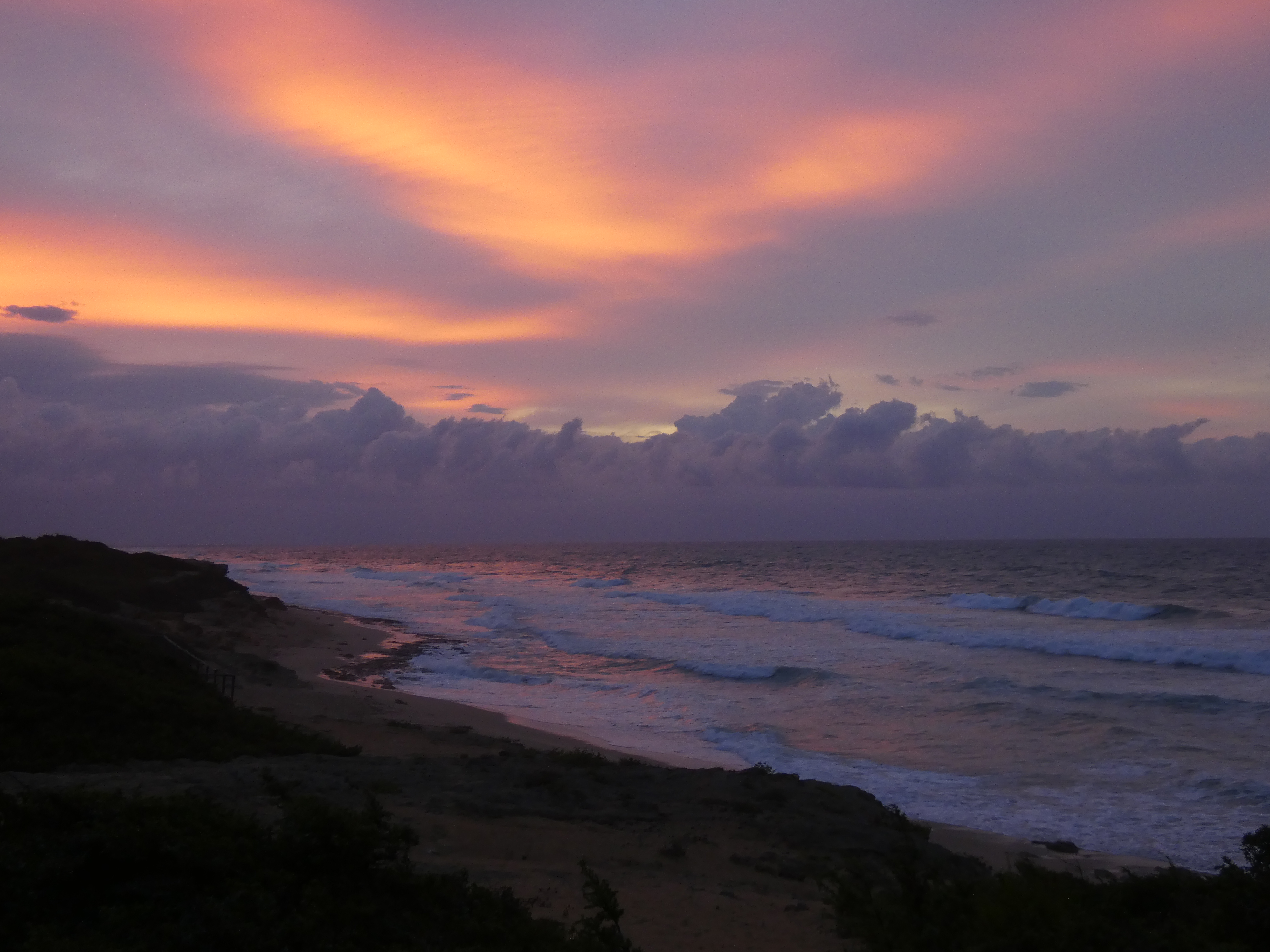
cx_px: 635
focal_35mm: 43
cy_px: 476
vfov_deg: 33.6
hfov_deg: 43.9
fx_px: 1578
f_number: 3.7
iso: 200
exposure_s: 1/40
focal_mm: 7.8
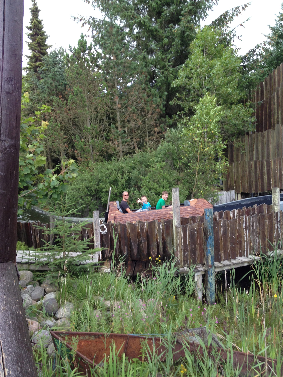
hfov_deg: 40.7
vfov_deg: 52.6
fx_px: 382
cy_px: 188
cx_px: 142
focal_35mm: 35
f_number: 2.4
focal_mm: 4.28
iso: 64
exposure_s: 1/120
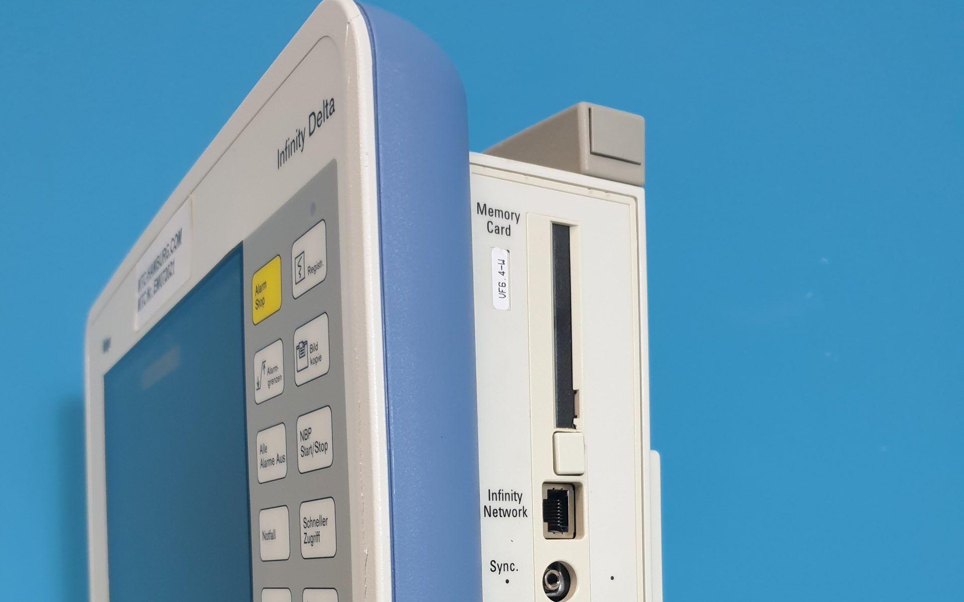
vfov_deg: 32.1
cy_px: 586
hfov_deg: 52.7
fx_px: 972
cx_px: 480
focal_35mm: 37
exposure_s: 1/50
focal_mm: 4.3
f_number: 1.5
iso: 200
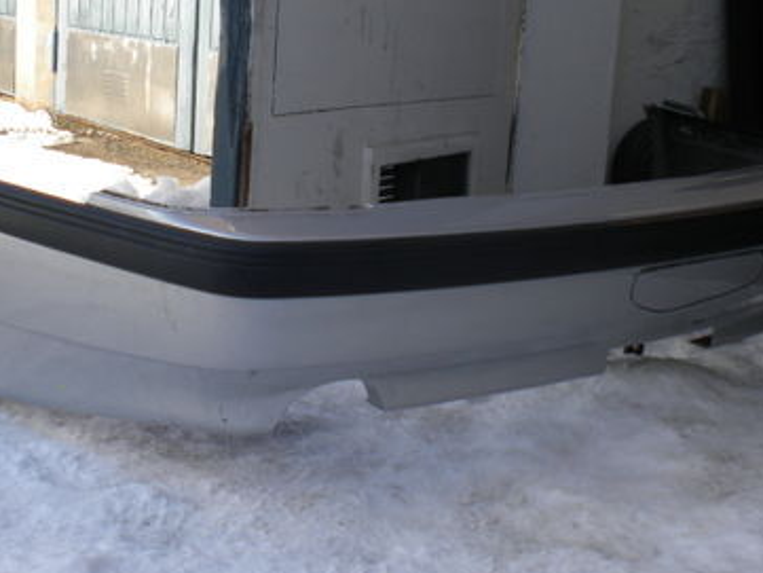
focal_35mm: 62
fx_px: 1367
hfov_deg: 31.2
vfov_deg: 23.7
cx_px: 404
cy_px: 283
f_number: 4.6
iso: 80
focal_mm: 6.3
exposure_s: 1/326
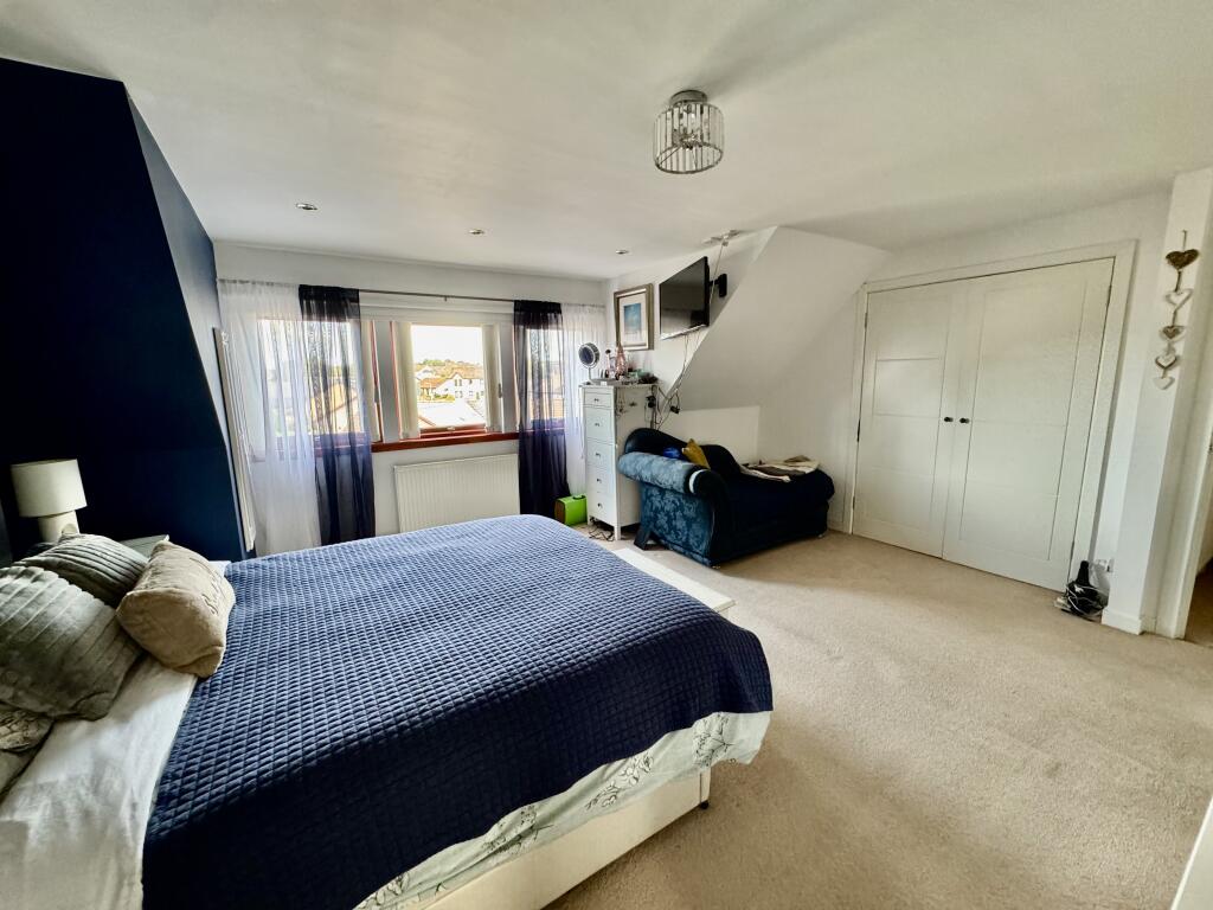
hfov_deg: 102.1
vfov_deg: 85.7
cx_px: 606
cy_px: 455
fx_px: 491
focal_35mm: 14
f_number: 2.2
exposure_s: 1/93
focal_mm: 2.22
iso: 320
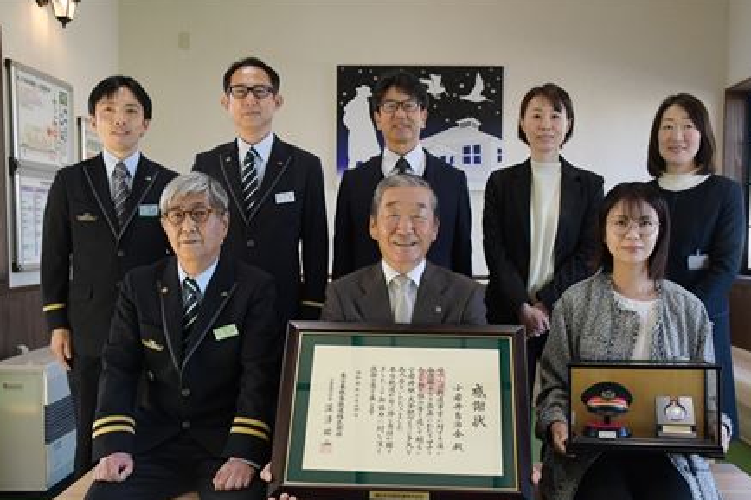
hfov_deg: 50.7
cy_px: 281
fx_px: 792
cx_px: 389
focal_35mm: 38
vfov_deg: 35.0
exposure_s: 1/250
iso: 2500
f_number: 8
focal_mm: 22
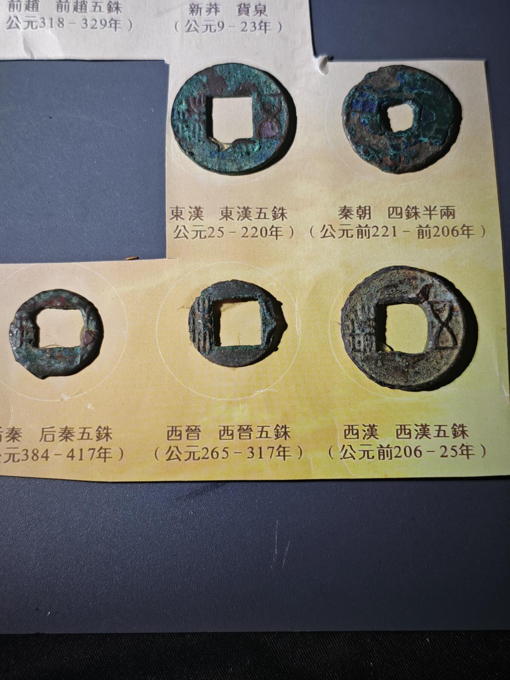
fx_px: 982
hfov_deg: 29.1
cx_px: 255
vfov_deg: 38.2
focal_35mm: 50
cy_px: 340
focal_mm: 5.85
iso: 64
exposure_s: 1/100
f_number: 1.63
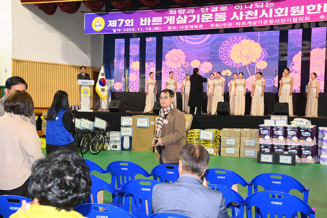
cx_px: 164
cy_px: 109
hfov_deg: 44.5
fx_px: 400
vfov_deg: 30.5
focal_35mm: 44
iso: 4000
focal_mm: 44
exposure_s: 1/250
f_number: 6.3
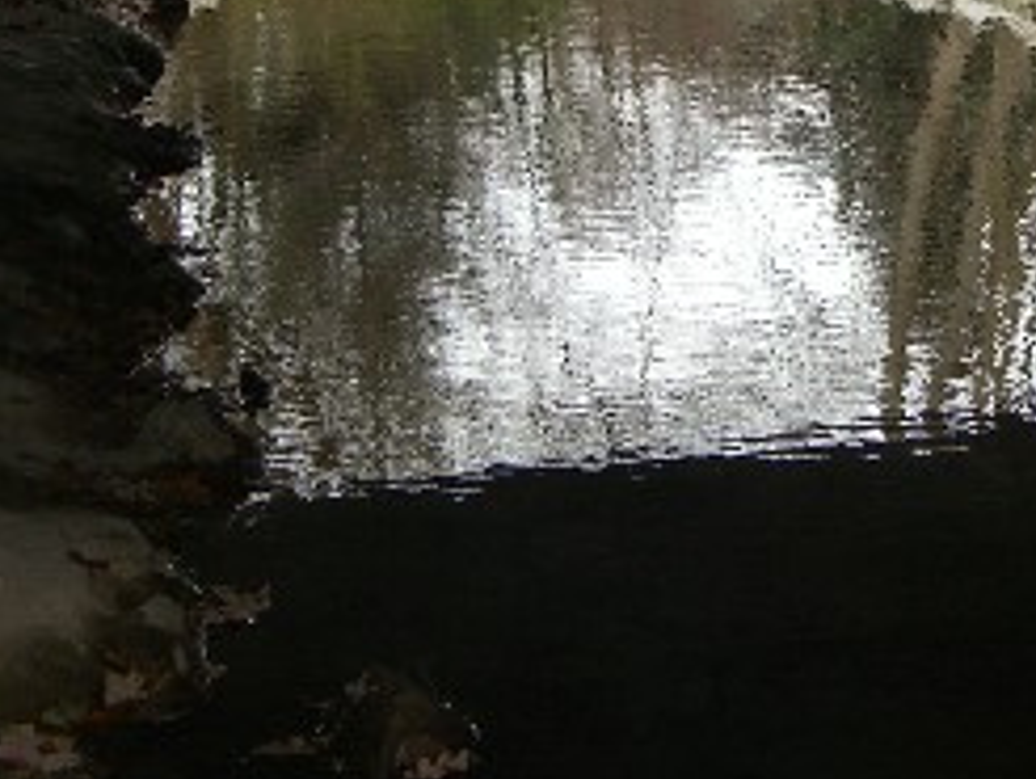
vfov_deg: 10.9
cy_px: 15
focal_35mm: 135
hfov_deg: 14.5
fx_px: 4044
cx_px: 781
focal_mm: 11.8
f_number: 3.6
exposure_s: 1/60
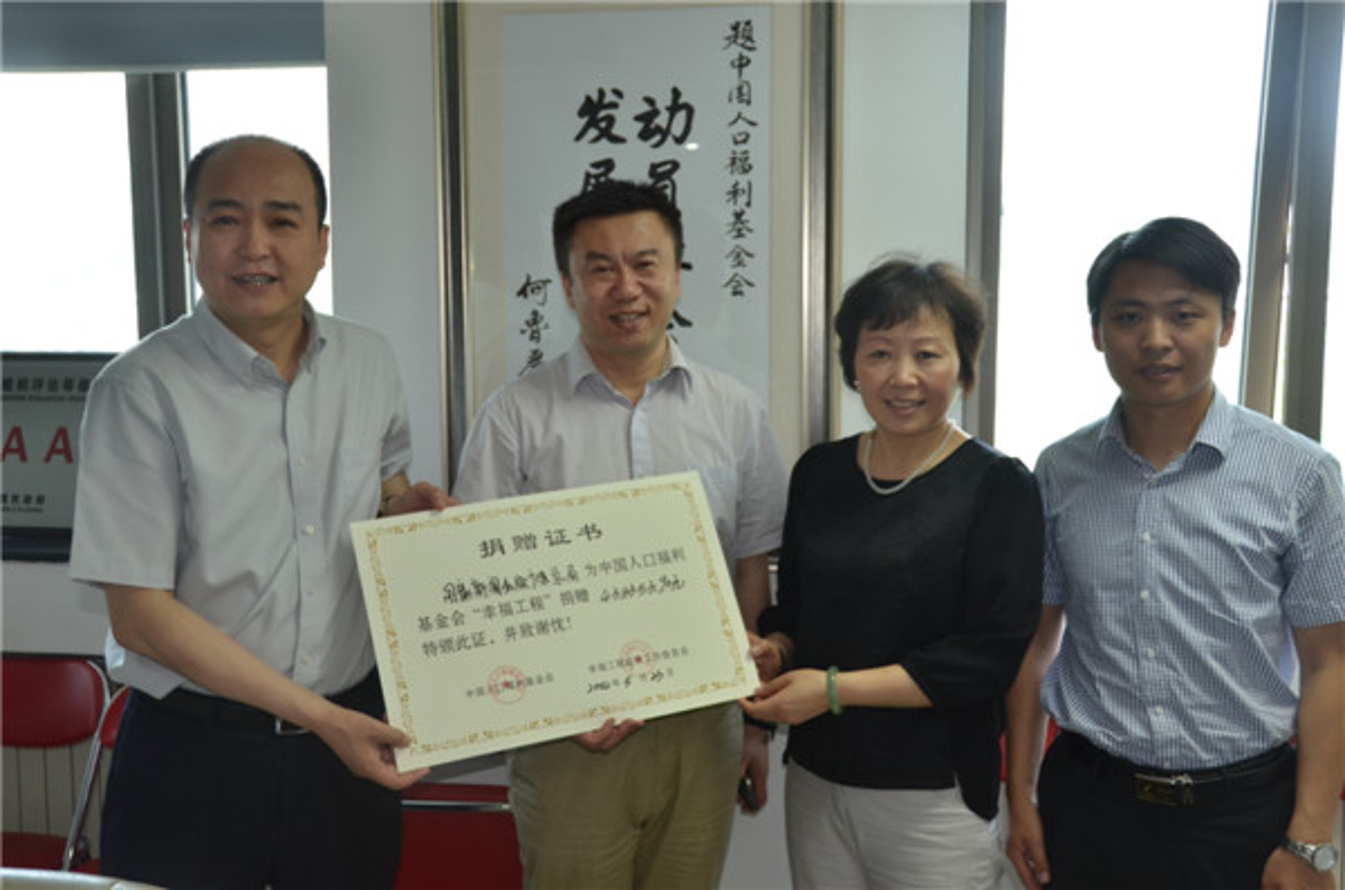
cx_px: 672
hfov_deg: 49.7
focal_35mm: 39
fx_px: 1454
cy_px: 445
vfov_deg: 34.0
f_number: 3.8
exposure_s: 1/60
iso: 400
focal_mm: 26
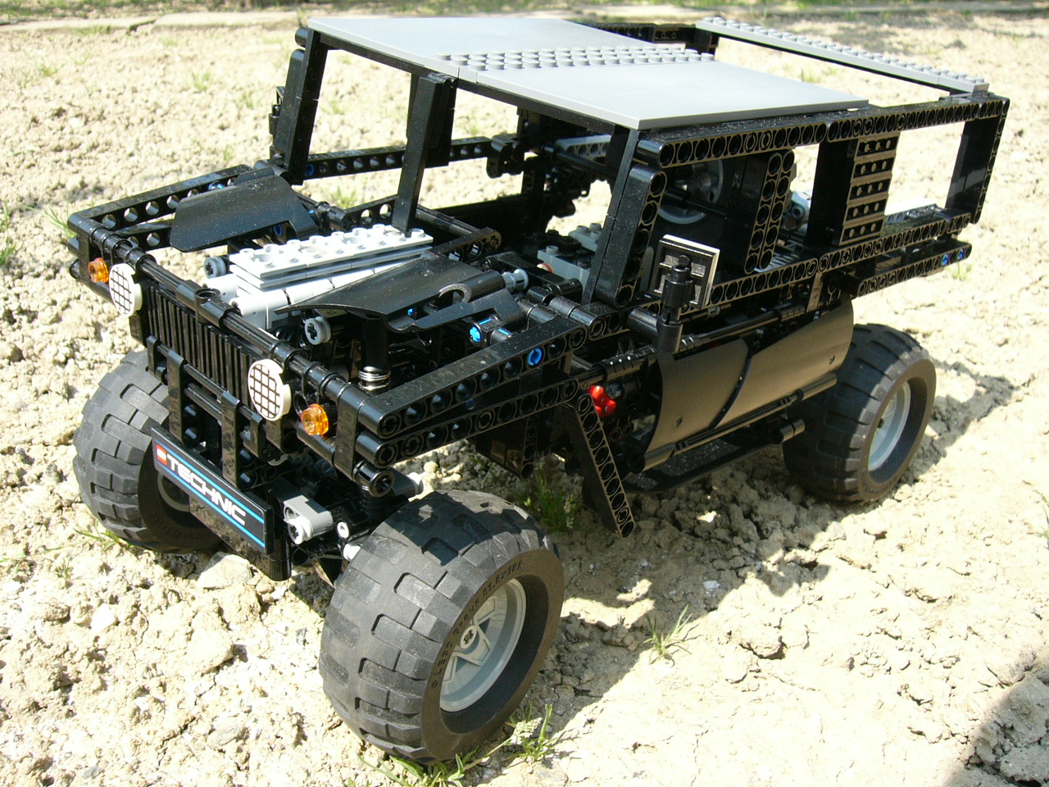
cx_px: 524
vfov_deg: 40.7
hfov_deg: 52.6
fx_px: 1061
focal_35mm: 35
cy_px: 394
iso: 100
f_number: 8
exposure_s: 1/80
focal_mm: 5.8
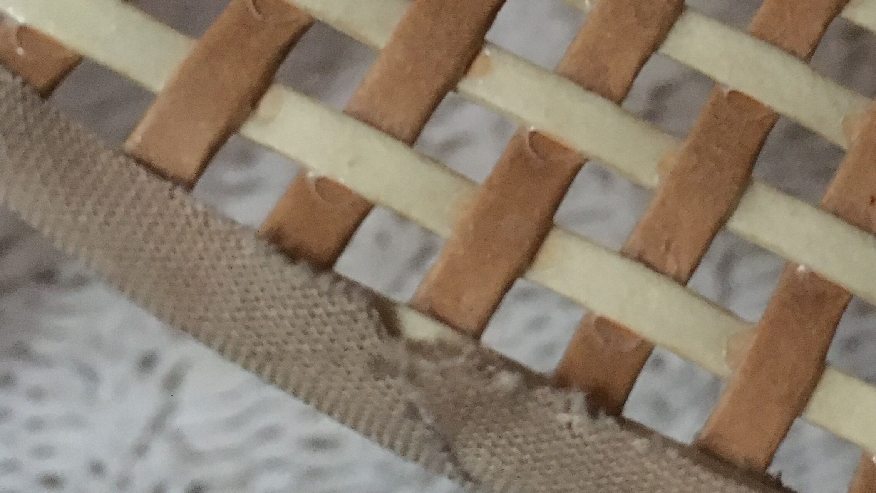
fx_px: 1301
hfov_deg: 36.9
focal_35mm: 56
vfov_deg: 21.2
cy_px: 107
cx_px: 570
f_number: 2.2
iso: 640
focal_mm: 4.15
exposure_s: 1/17
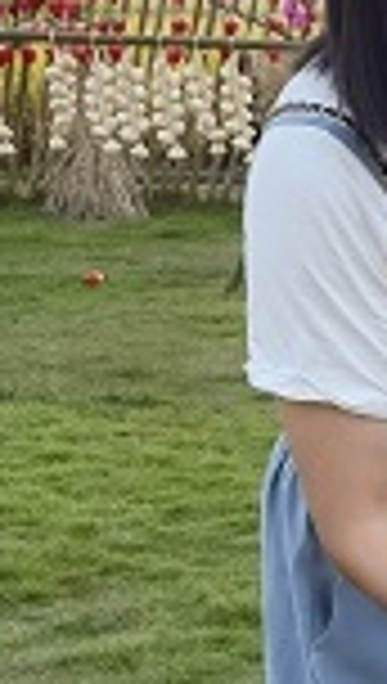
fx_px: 2107
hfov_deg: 8.8
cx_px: 1138
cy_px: 554
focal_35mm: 116
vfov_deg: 18.3
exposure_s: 1/100
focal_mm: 6.67
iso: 64
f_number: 1.9
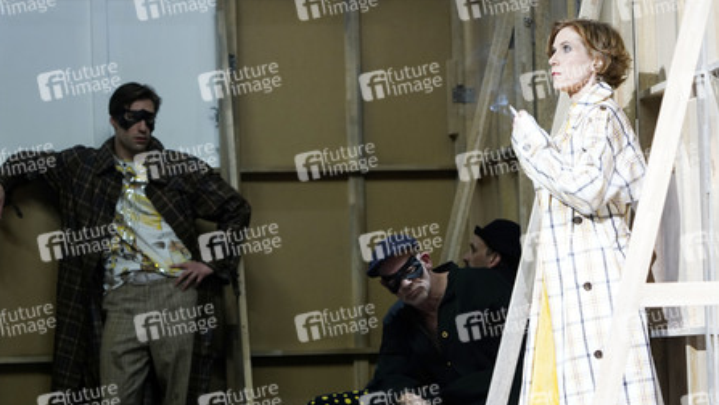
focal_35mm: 211
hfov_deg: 10.2
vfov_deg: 5.8
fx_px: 4025
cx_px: 358
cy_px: 202
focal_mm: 200
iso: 3200
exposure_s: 1/30
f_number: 6.3
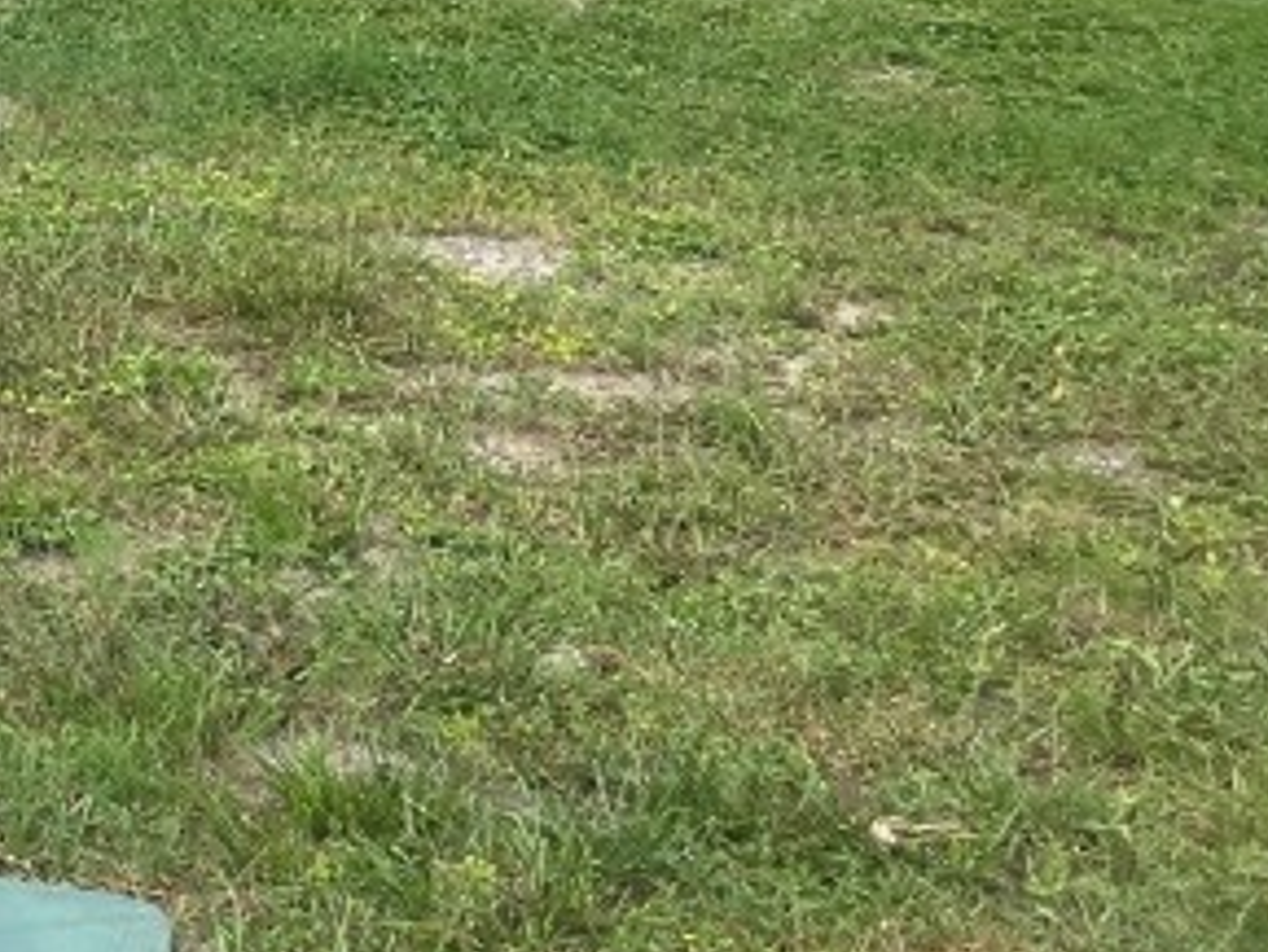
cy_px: -189
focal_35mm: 92
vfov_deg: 15.5
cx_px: -847
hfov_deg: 18.0
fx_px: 3371
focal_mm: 5.1
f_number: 1.6
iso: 50
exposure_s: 1/1075
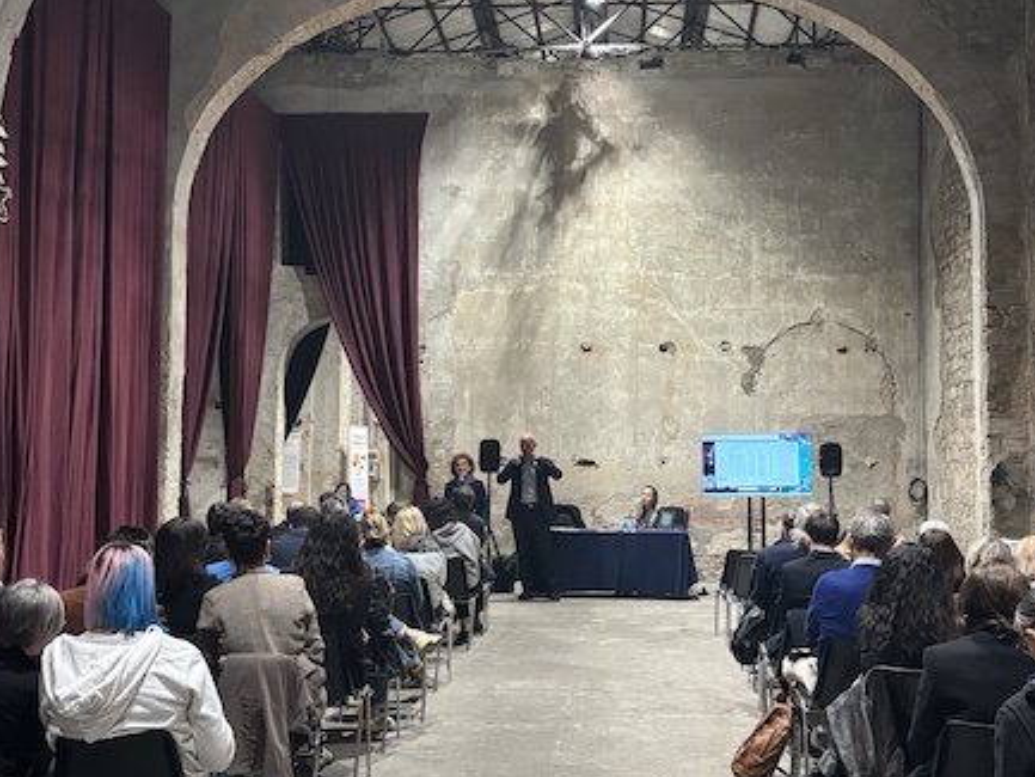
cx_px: 535
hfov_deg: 39.6
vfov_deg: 30.3
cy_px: 368
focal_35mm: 48
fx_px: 1436
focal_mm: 5.96
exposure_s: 1/50
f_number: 1.6
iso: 400
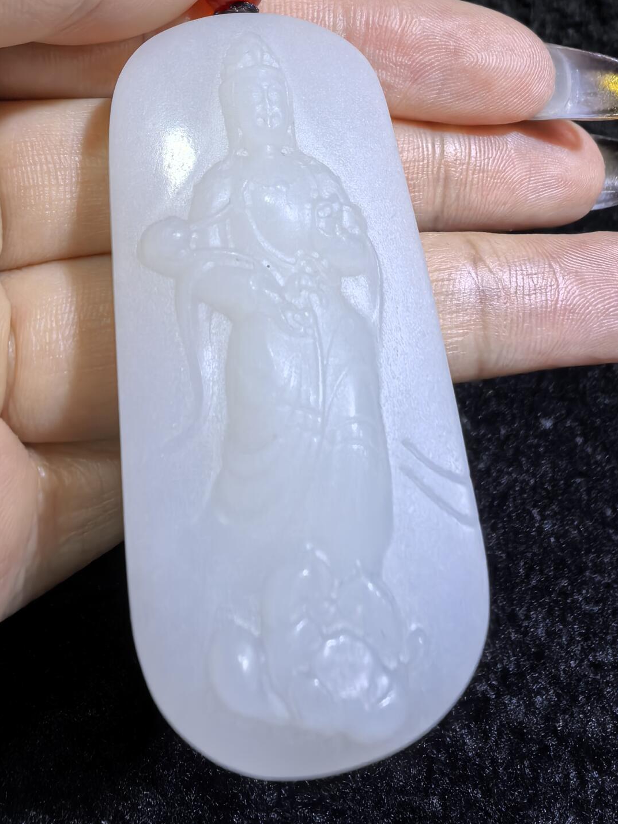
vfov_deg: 53.9
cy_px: 398
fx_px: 809
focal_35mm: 34
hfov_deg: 41.7
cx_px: 268
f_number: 2.2
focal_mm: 1.95
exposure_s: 1/100
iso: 200
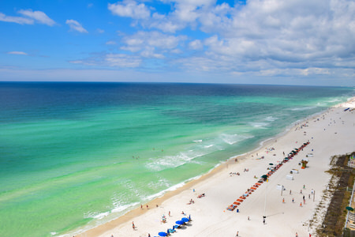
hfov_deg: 61.9
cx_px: 178
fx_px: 296
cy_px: 118
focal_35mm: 30
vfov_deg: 43.6
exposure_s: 1/400
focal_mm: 20
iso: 100
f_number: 10
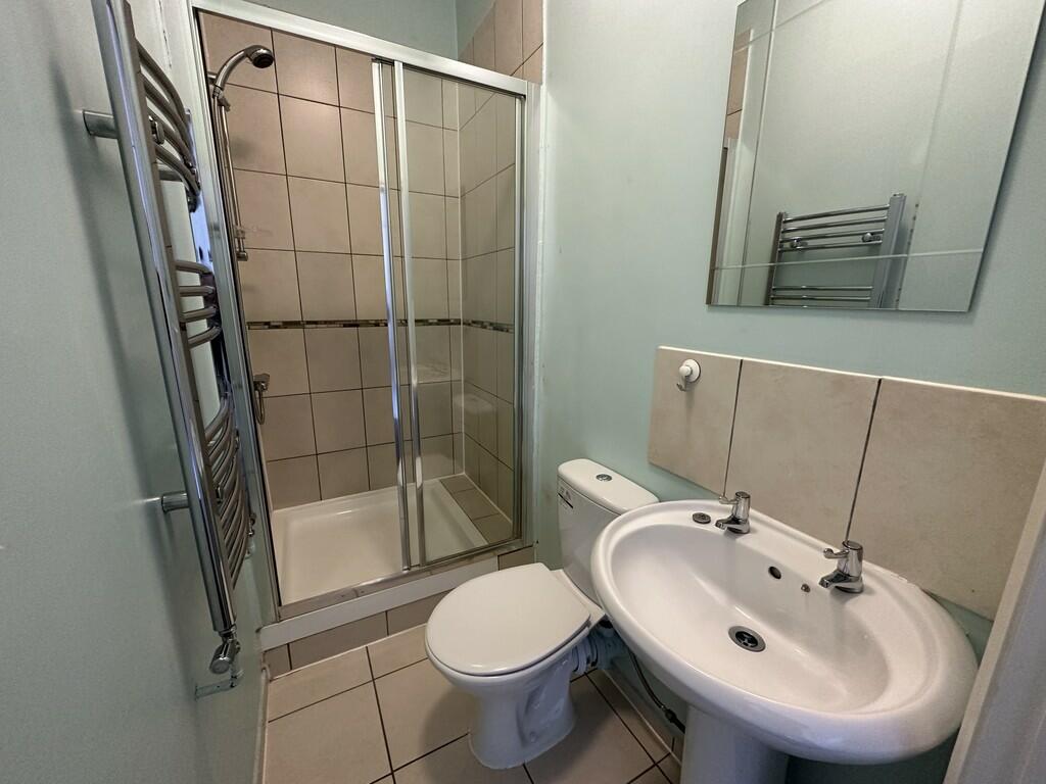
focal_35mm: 14
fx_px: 423
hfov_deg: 102.1
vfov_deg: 85.7
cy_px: 392
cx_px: 523
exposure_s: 1/50
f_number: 2.2
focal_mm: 2.22
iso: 320
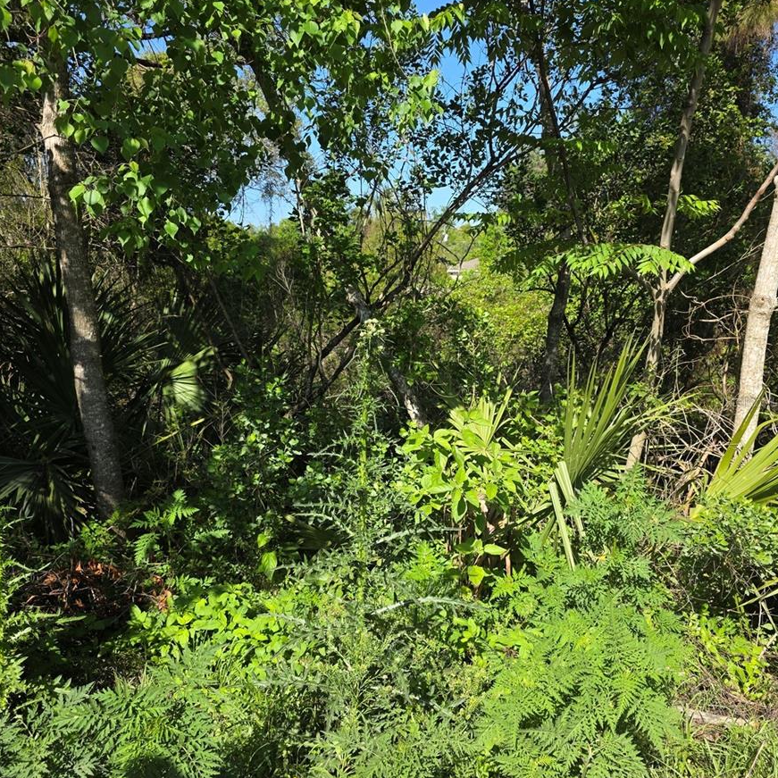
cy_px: 401
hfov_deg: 57.3
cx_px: 386
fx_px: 712
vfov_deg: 57.3
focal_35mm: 28
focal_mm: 6.3
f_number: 1.7
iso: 80
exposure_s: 1/3117
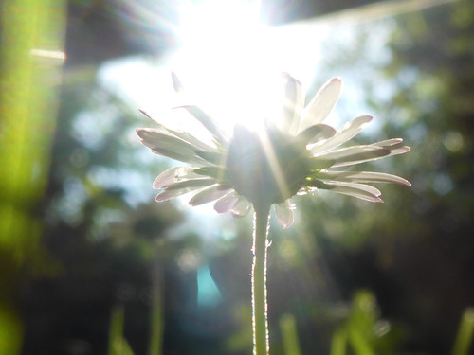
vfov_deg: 17.6
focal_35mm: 84
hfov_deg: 23.3
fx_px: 1150
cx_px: 237
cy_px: 178
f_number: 3.3
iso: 80
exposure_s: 1/800
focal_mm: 4.9
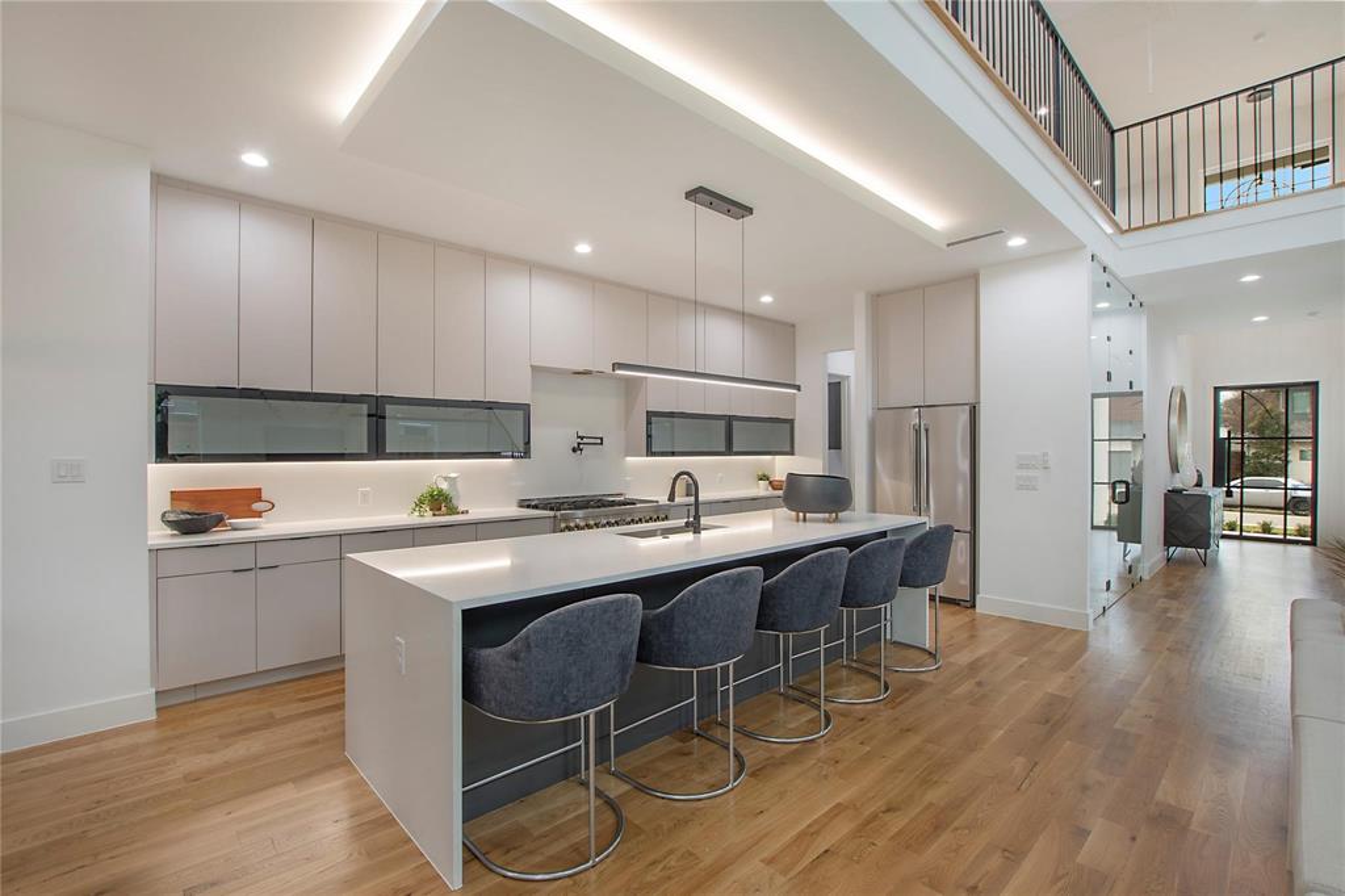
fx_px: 560
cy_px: 448
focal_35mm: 15
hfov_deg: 100.4
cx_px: 672
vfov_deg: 77.3
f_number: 7.1
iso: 100
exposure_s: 1/25
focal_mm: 10
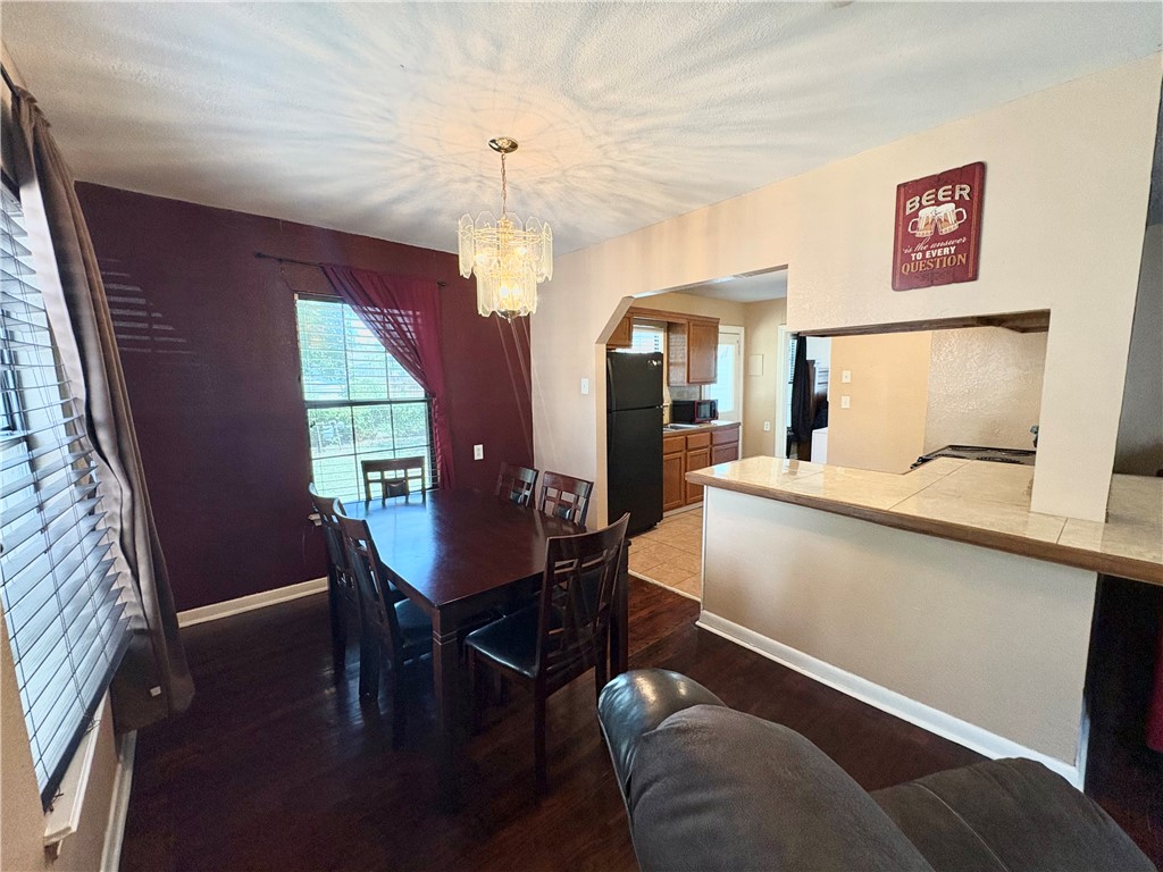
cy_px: 436
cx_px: 582
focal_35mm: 14
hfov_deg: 102.1
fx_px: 470
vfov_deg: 85.7
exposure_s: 1/120
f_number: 2.2
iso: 400
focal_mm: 2.22
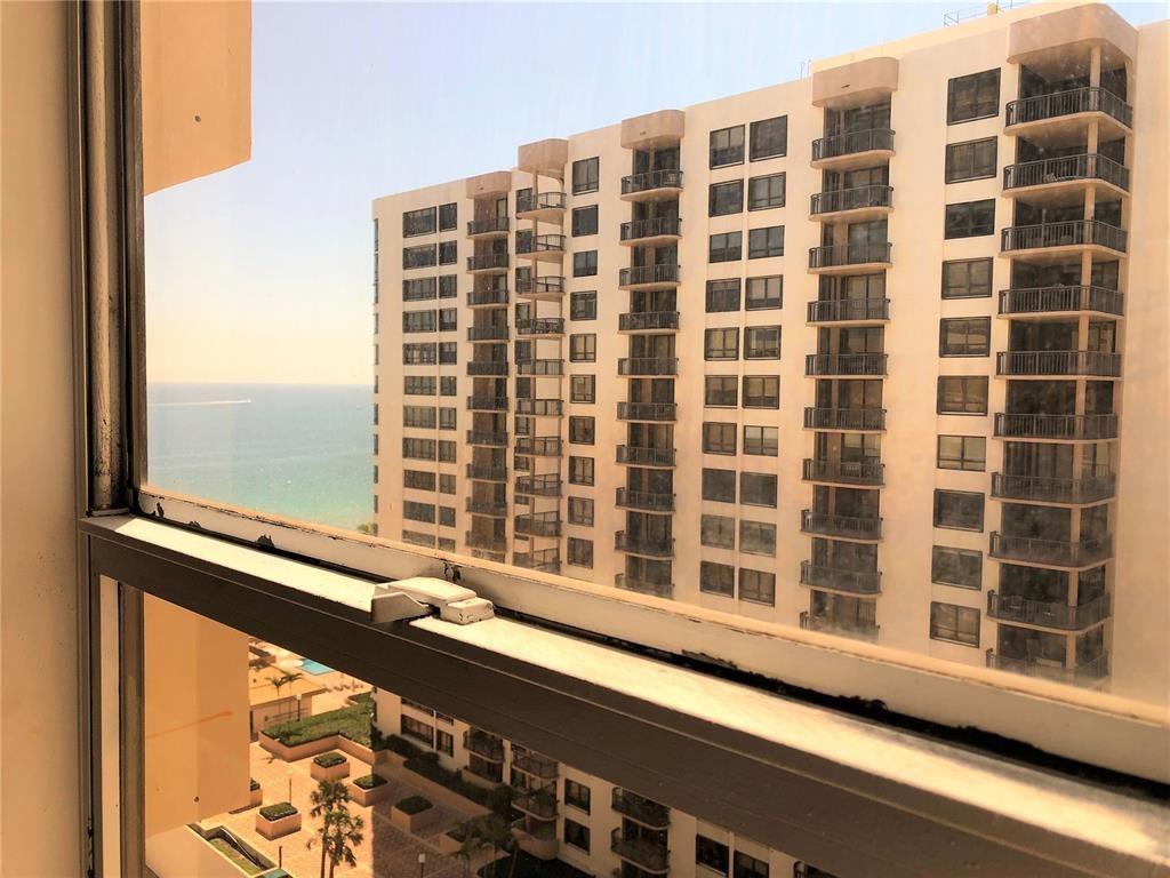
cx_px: 585
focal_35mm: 28
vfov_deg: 49.7
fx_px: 946
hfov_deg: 63.4
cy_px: 439
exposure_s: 1/442
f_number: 1.8
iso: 20
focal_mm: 3.99
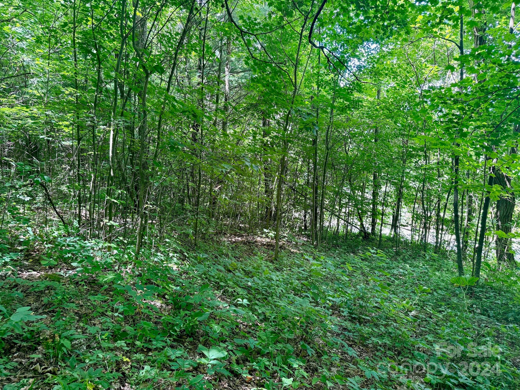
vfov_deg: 56.8
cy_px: 195
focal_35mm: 24
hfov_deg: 71.6
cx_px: 260
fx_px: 361
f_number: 1.78
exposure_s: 1/121
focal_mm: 6.76
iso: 160
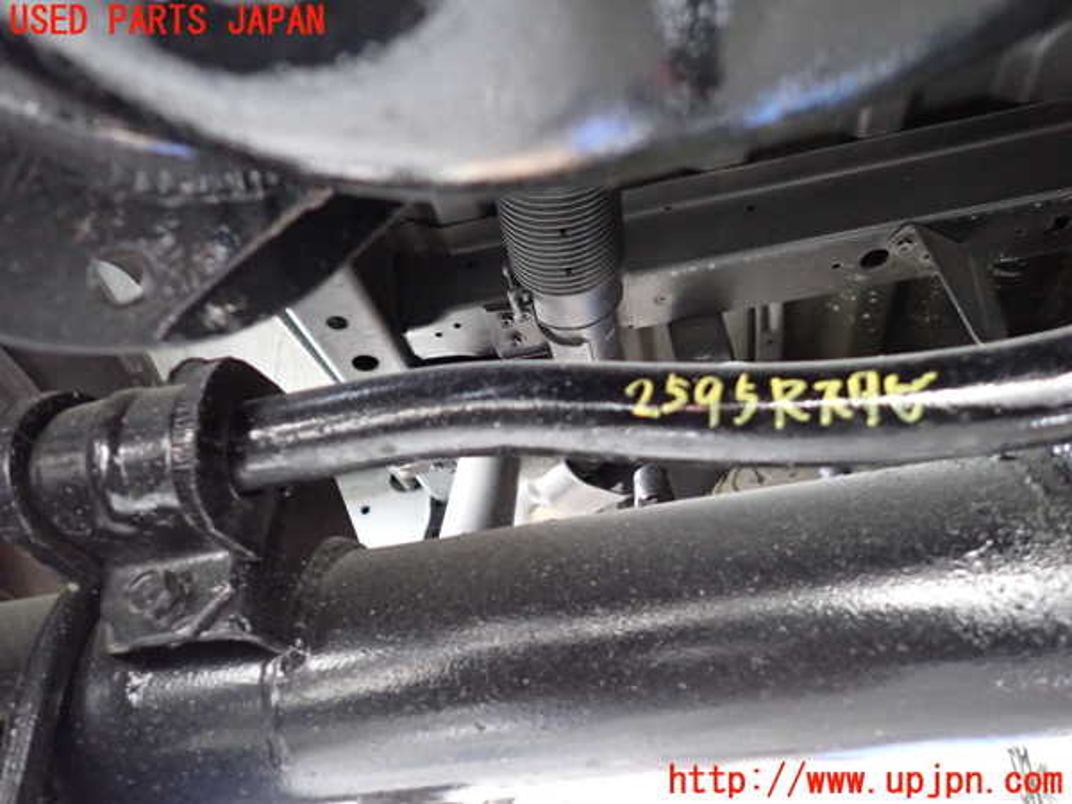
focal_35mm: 25
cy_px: 402
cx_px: 536
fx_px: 774
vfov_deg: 54.9
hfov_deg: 69.4
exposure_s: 1/10
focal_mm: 4.5
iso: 800
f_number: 2
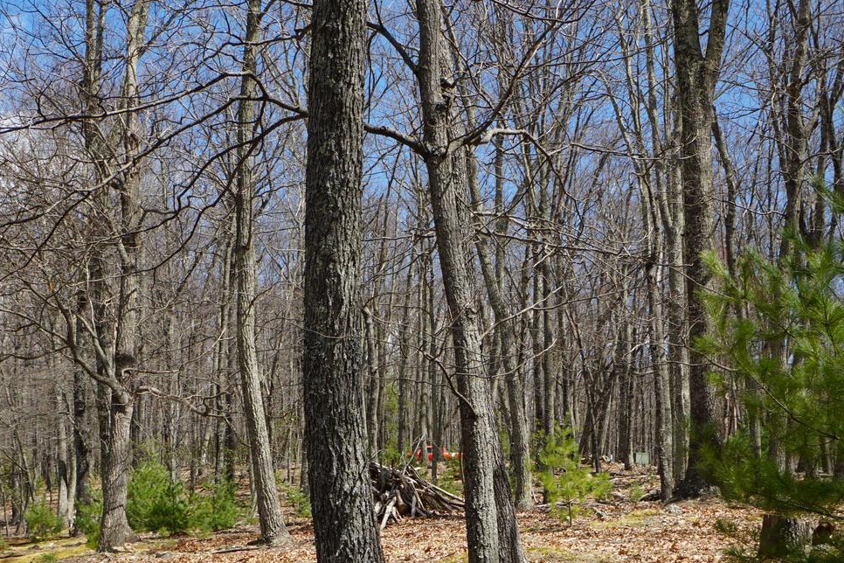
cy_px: 425
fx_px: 1267
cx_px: 372
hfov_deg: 36.8
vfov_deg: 24.7
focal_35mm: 54
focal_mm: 17
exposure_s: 1/100
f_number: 10
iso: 100
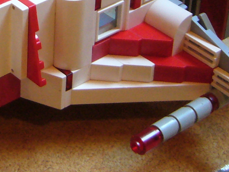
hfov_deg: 14.9
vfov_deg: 11.2
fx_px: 860
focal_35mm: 130
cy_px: -28
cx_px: -9
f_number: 2.8
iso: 200
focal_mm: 5.8
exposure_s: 1/13
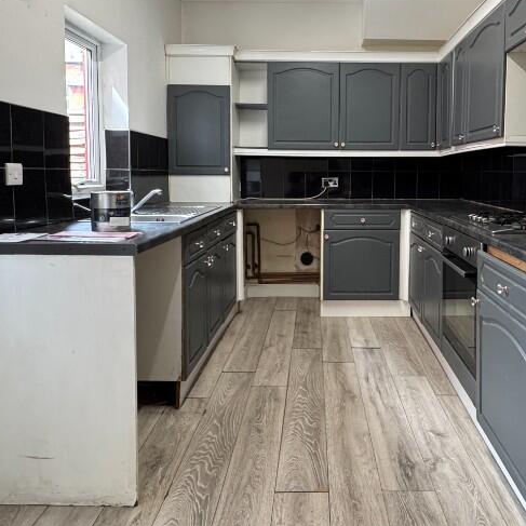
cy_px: 200
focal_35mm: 26
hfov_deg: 60.3
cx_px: 320
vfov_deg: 60.2
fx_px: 447
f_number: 2.2
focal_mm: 2.22
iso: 320
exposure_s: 1/100
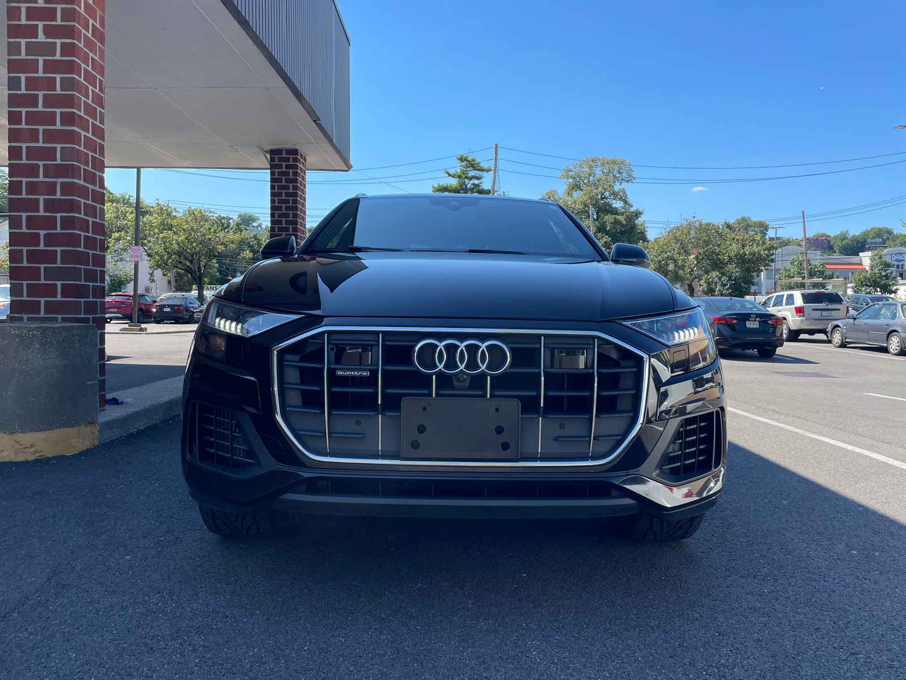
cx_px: 453
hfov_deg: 67.3
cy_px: 340
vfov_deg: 53.1
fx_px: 680
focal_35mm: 26
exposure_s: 1/1490
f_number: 1.6
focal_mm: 4.2
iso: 32
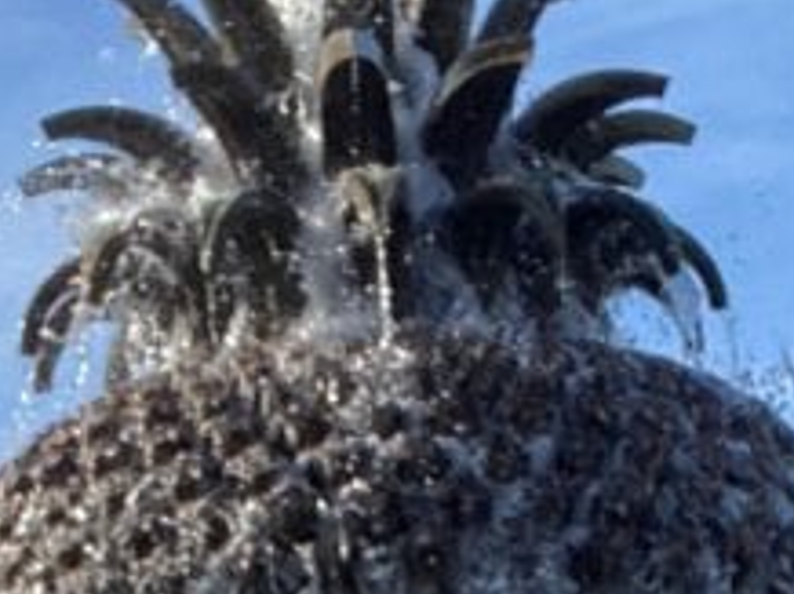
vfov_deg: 9.3
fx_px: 3231
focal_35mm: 141
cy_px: 1450
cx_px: 488
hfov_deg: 14.0
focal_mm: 2.71
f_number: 2.2
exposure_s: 1/501
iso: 25
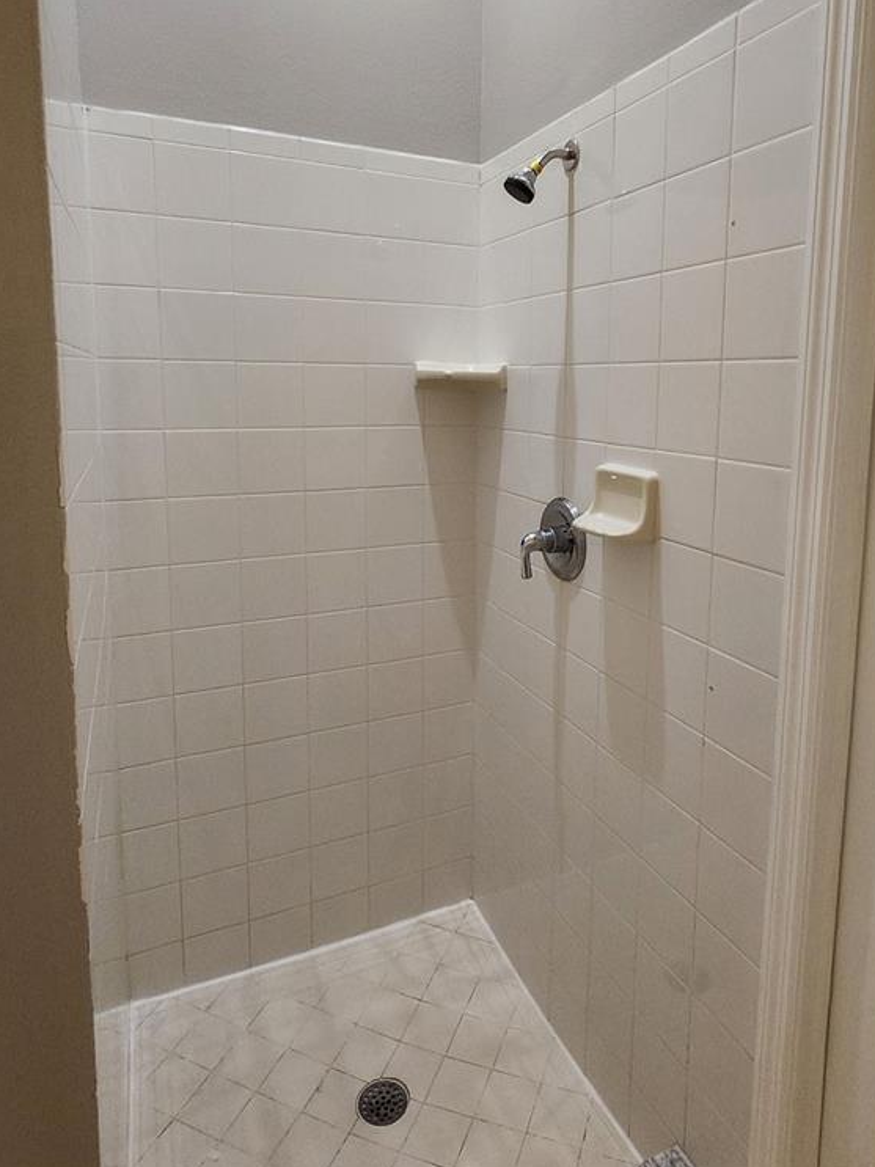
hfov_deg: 63.2
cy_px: 484
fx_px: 708
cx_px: 498
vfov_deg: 78.3
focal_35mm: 21
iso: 200
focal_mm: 1.74
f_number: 2.2
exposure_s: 1/60
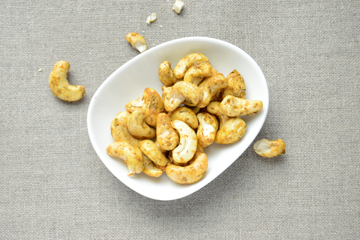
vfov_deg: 16.5
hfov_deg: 24.6
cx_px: 180
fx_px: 824
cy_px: 120
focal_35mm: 82
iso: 100
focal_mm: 55
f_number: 7.1
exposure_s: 1/30
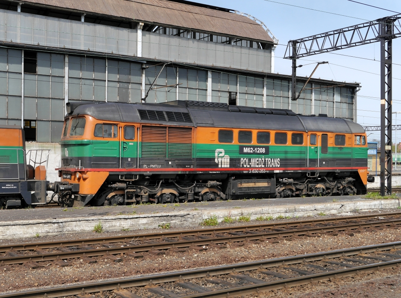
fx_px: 531
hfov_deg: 41.3
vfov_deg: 31.4
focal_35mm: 46
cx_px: 200
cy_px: 149
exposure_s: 1/320
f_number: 8
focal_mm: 23
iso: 160
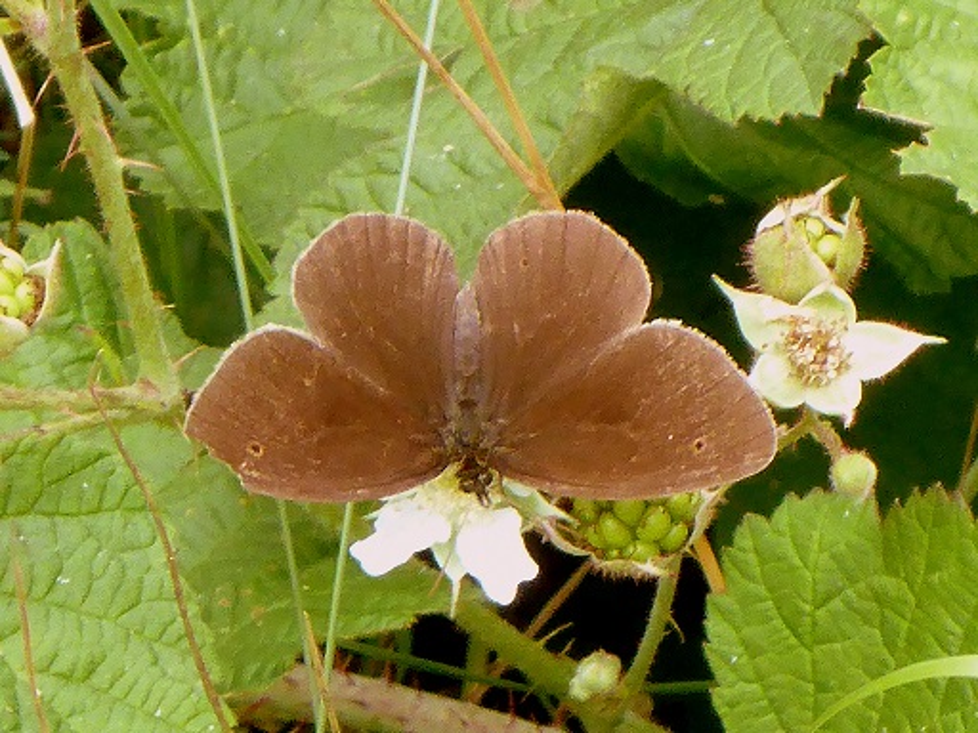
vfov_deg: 3.0
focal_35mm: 504
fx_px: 14239
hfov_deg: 3.9
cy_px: 366
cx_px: 489
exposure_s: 1/125
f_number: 5.9
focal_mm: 22.8
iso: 320
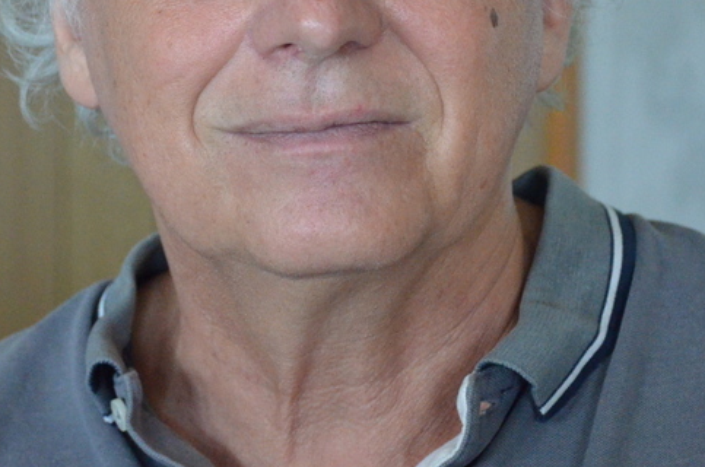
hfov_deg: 12.9
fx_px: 3108
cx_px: 288
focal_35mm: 159
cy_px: 74
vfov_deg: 8.6
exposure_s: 1/100
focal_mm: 50
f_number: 5
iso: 5000
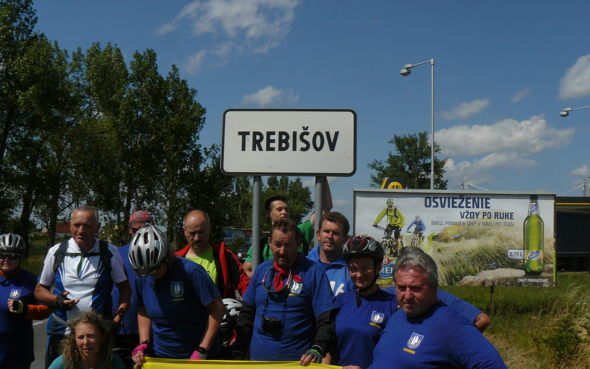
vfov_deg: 32.7
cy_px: 155
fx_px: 627
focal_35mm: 39
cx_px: 300
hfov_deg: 50.4
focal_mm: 6
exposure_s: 1/500
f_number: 8
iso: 100
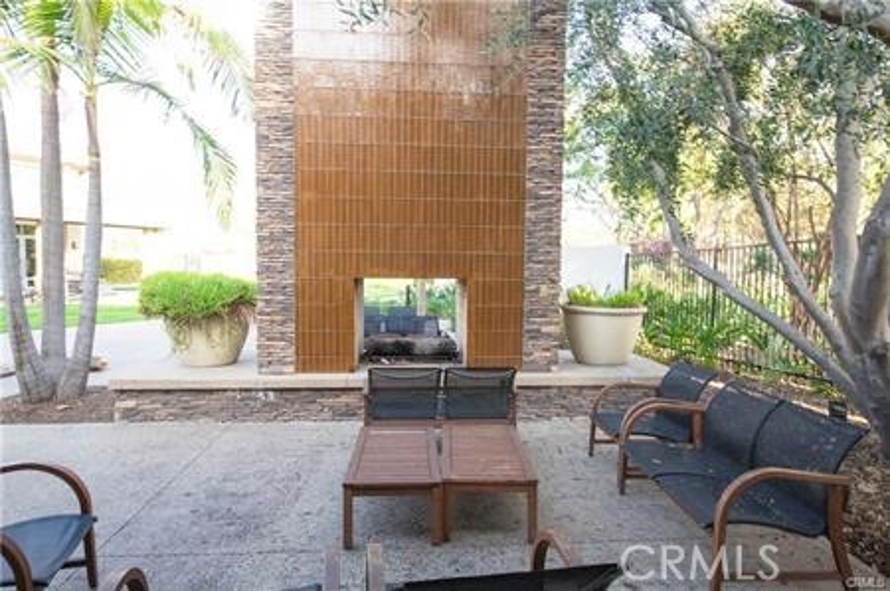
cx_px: 445
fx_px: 519
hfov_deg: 81.3
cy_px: 296
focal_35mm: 21
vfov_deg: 59.4
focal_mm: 21
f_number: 8
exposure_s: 1/15
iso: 100
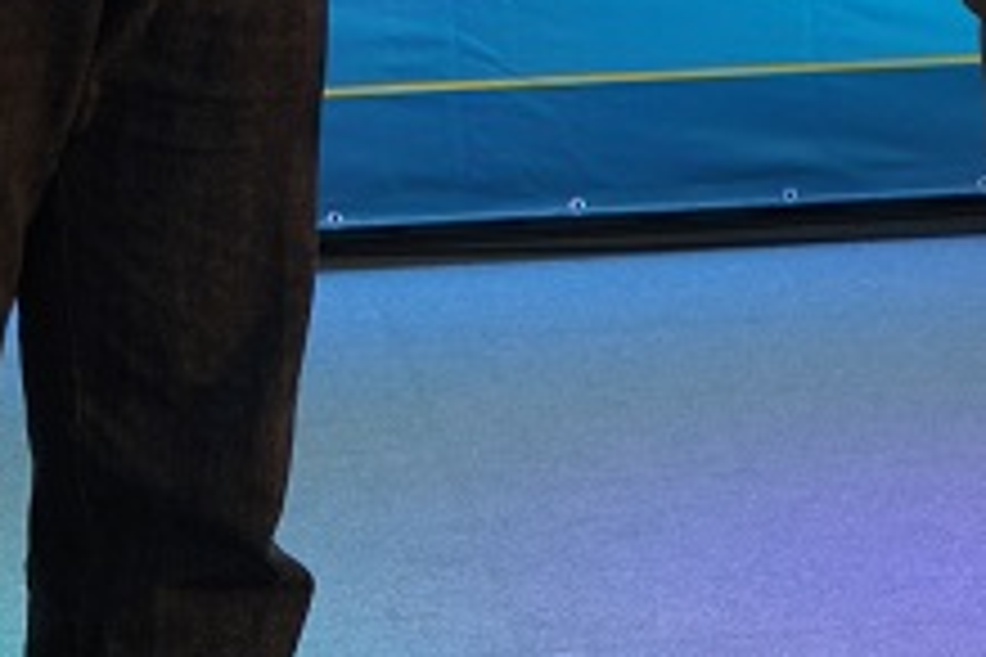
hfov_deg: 14.6
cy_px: -585
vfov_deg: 9.3
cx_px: 635
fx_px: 3834
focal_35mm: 140
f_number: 4
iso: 400
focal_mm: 34
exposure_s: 1/160
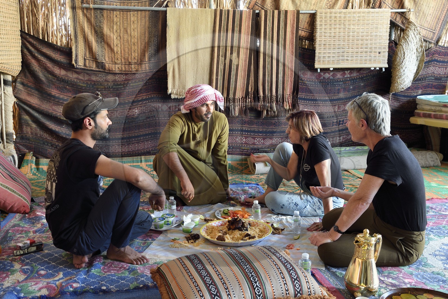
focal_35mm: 34
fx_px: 423
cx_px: 224
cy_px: 150
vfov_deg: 38.9
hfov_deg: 55.8
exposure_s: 1/20
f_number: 7.1
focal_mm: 34
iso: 800
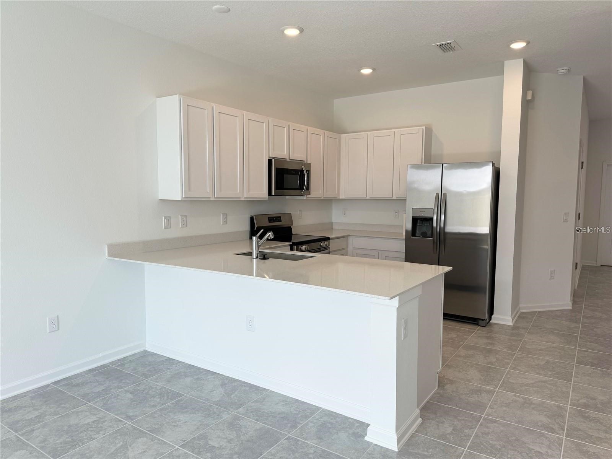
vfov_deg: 56.8
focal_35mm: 24
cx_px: 306
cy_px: 230
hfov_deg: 71.6
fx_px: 424
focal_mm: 6.76
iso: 64
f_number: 1.78
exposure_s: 1/207
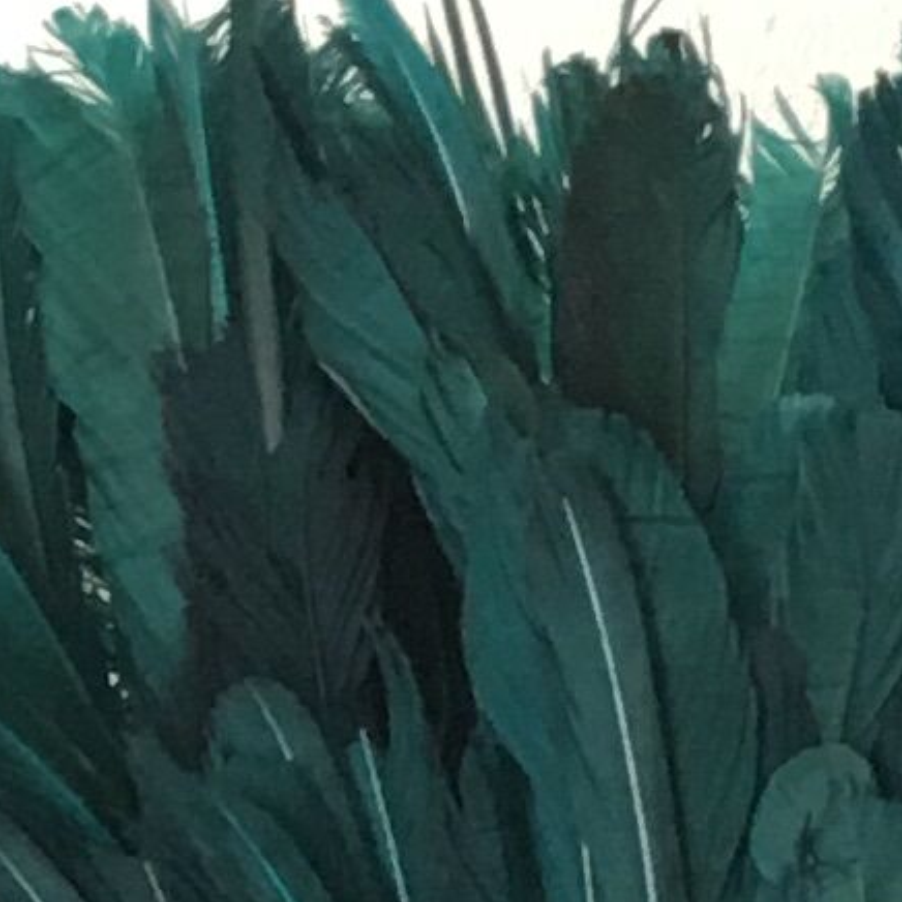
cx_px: 625
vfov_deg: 6.5
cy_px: 3107
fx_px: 6987
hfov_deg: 7.4
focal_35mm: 237
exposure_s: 1/33
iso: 40
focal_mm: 4.15
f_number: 2.2
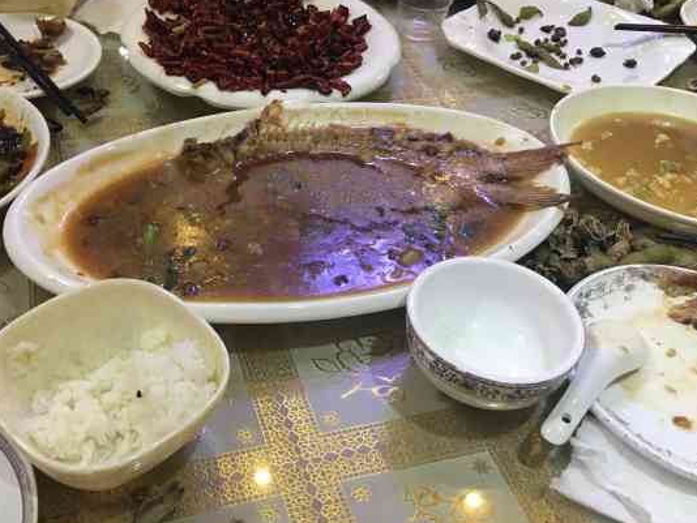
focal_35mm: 38
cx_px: 286
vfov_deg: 37.7
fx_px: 765
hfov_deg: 48.7
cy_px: 252
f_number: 2.2
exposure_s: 1/17
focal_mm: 4.15
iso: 80
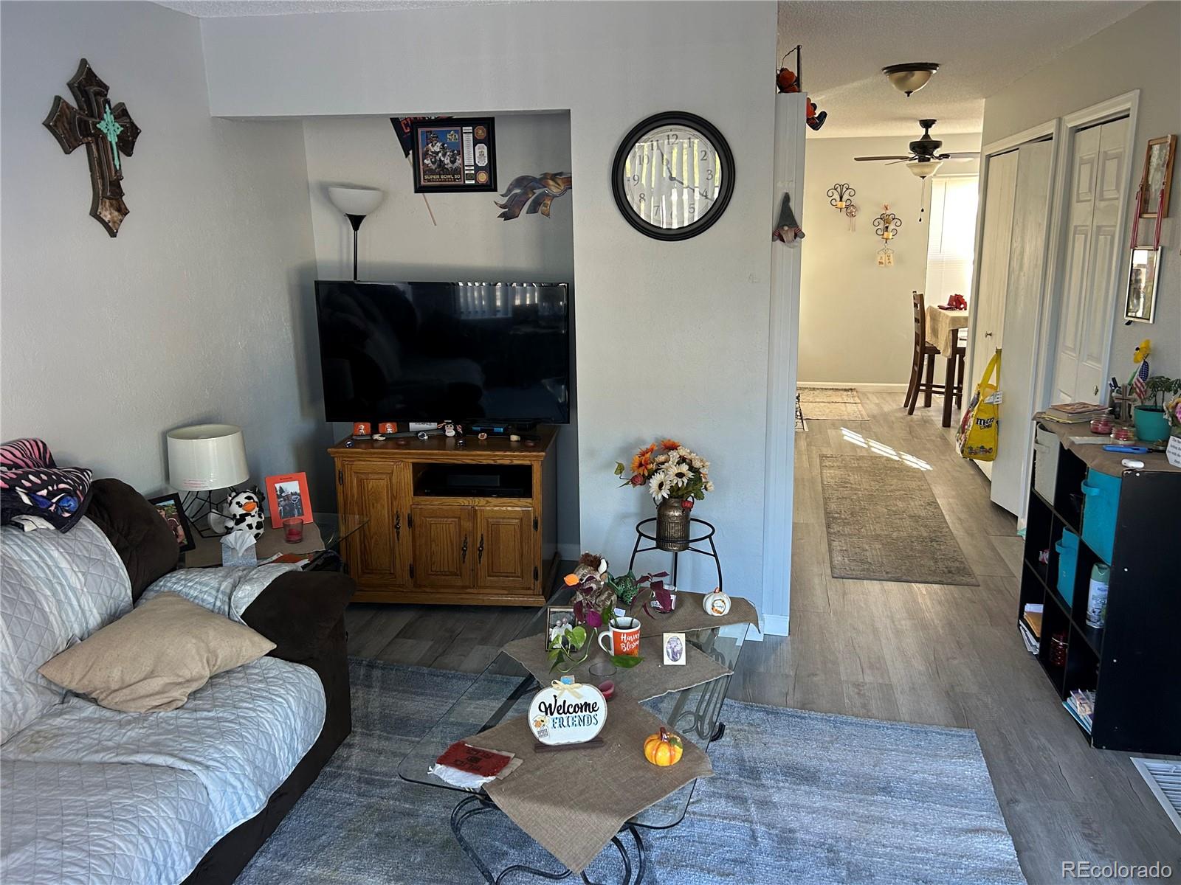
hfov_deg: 67.3
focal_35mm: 26
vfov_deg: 53.1
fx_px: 887
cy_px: 442
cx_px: 590
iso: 125
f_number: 1.5
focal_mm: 5.7
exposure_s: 1/78
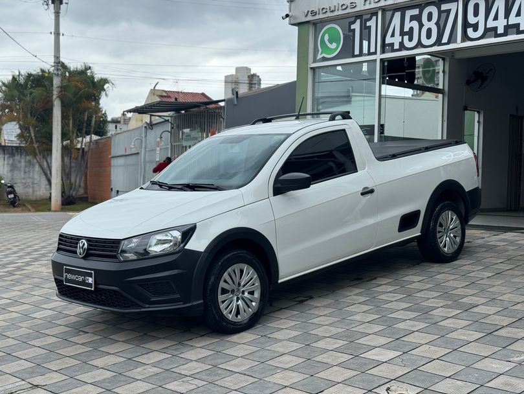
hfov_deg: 39.6
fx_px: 727
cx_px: 262
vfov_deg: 30.3
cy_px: 197
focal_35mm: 48
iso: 64
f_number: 1.78
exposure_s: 1/2833
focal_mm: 6.76
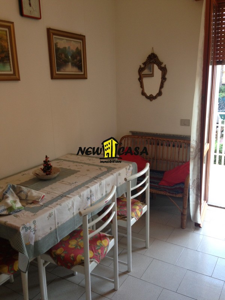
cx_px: 112
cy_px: 150
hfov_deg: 42.9
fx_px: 286
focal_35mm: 33
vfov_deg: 55.4
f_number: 2.4
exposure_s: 1/20
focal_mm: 4.12
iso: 64
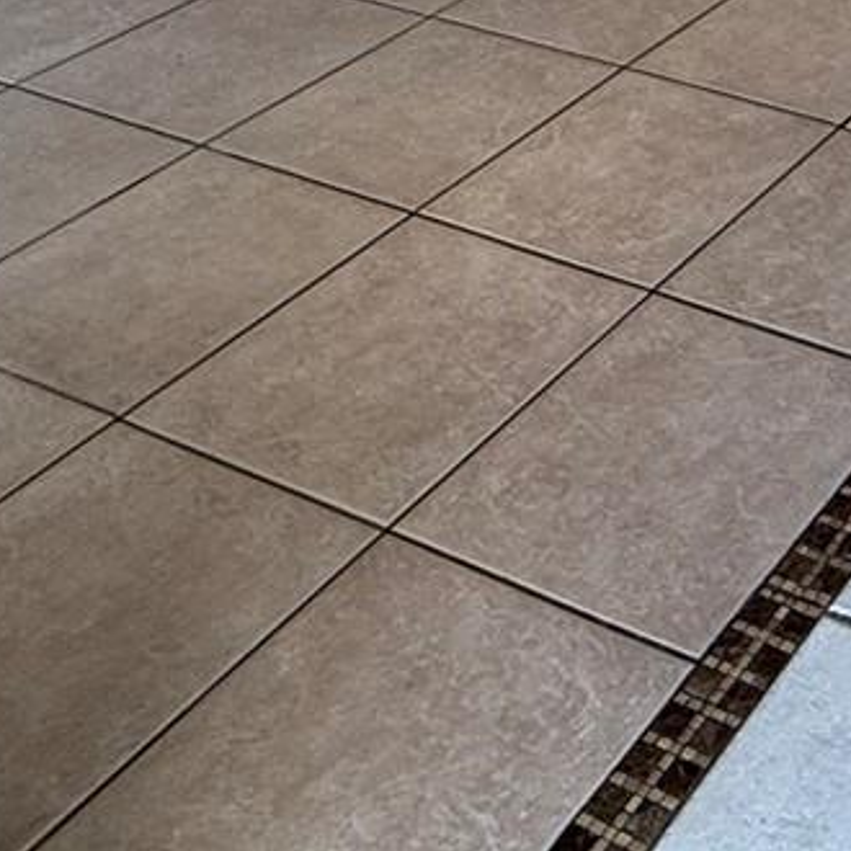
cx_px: 1284
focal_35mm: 60
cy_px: -526
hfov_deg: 23.0
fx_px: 1669
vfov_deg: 22.0
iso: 100
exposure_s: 1/120
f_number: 2.2
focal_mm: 2.22
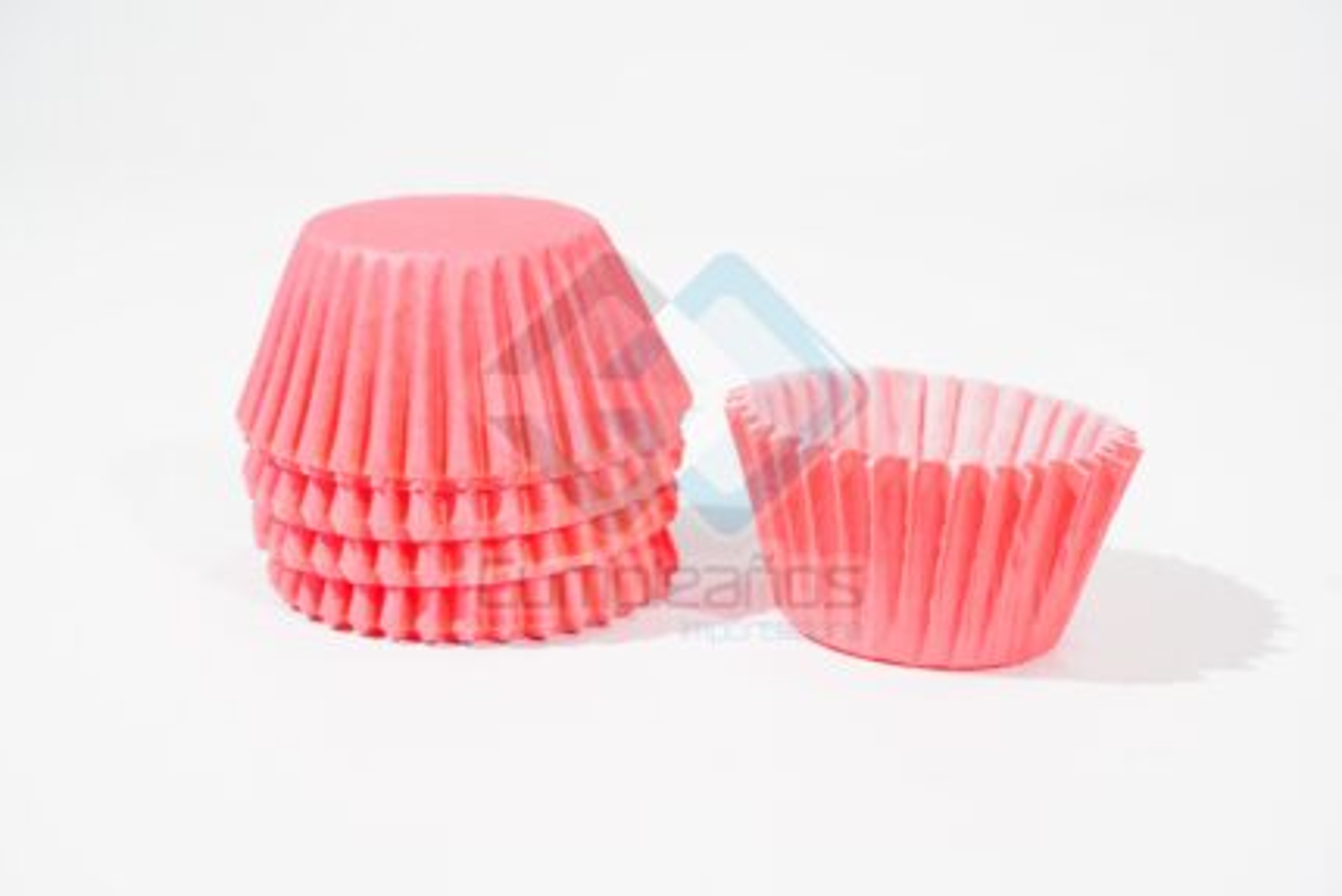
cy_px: 448
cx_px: 671
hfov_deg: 35.9
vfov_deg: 24.4
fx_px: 2069
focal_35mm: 56
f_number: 11
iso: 640
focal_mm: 37
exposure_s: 1/30
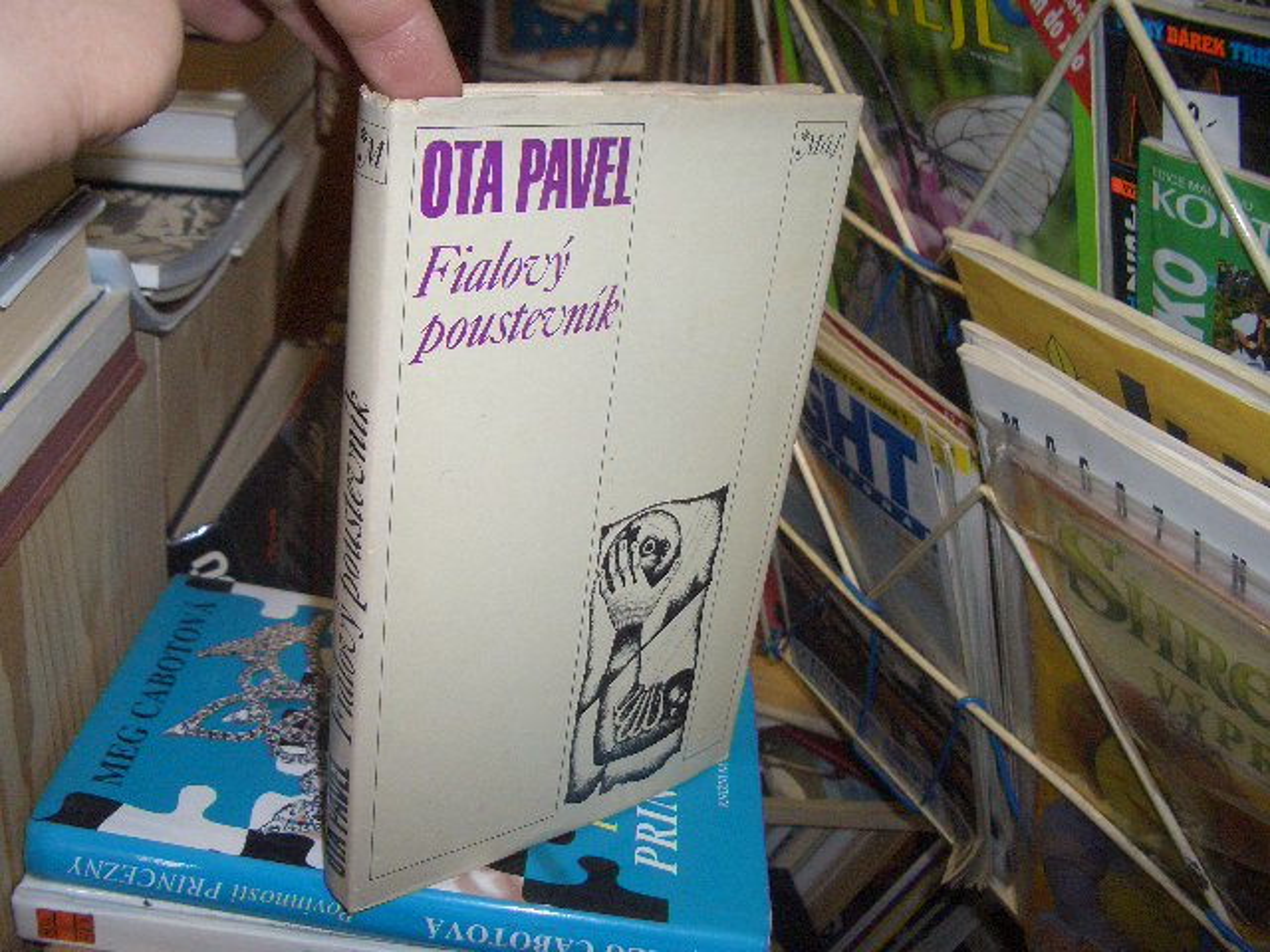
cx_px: 635
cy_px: 476
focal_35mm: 35
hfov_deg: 52.6
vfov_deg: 40.7
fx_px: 1284
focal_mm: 5.8
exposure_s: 1/60
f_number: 2.6
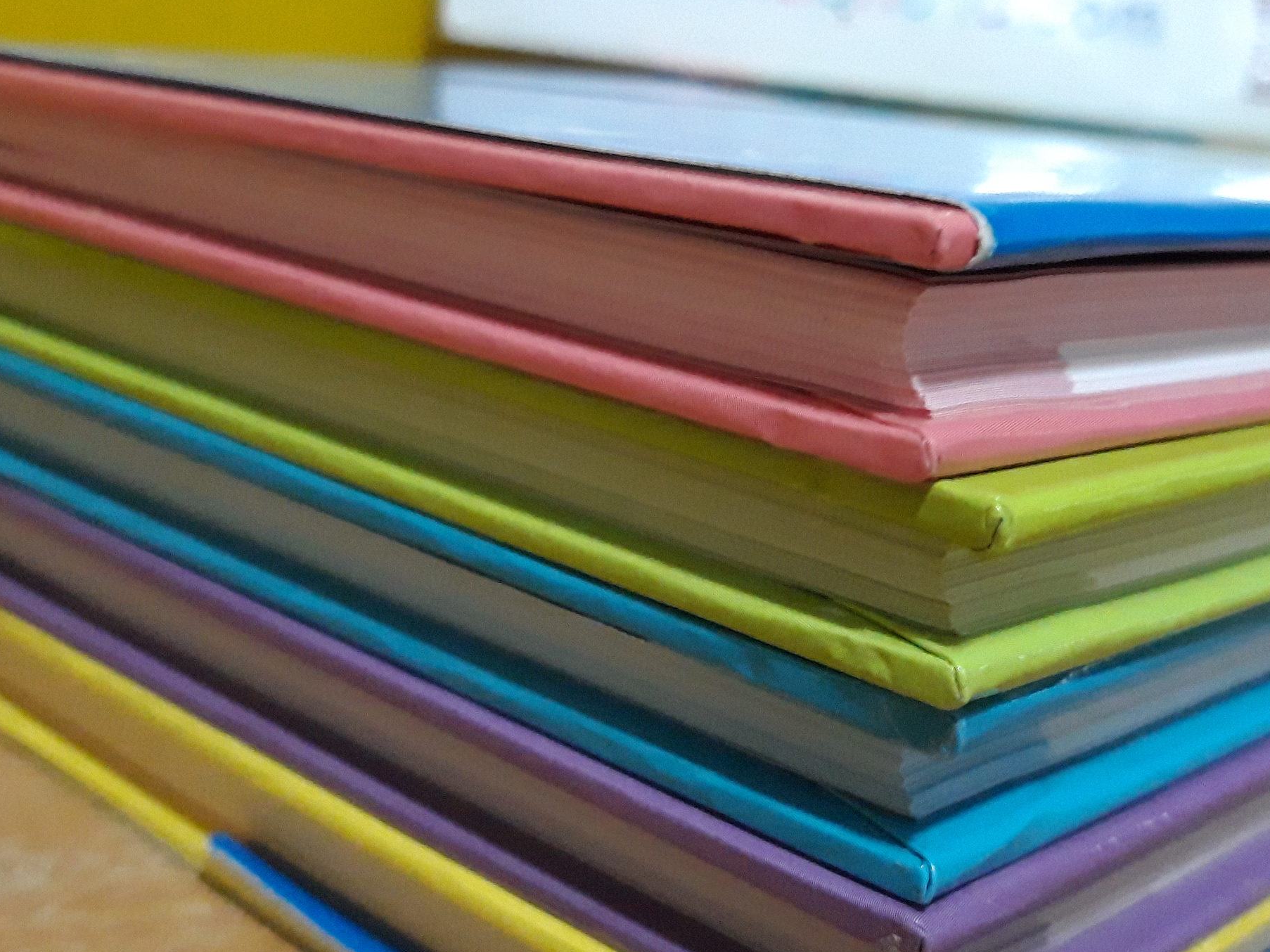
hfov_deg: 40.3
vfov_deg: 30.9
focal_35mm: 47
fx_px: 1724
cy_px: 437
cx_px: 729
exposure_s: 1/20
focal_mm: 3.93
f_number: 1.7
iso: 640
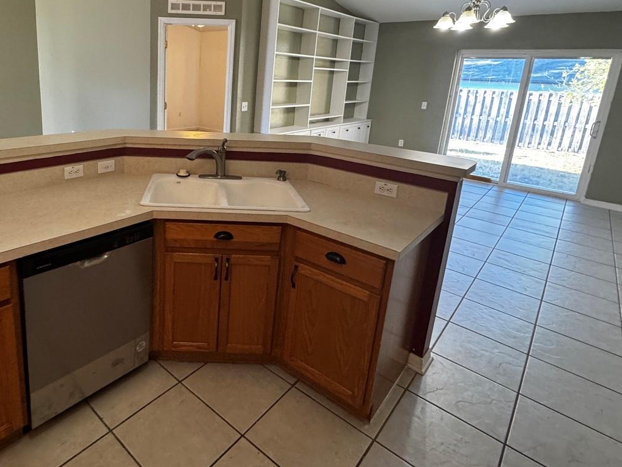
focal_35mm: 22
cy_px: 166
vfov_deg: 60.0
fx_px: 395
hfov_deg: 73.6
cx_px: 197
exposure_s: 1/60
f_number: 2.2
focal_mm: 2.22
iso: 320
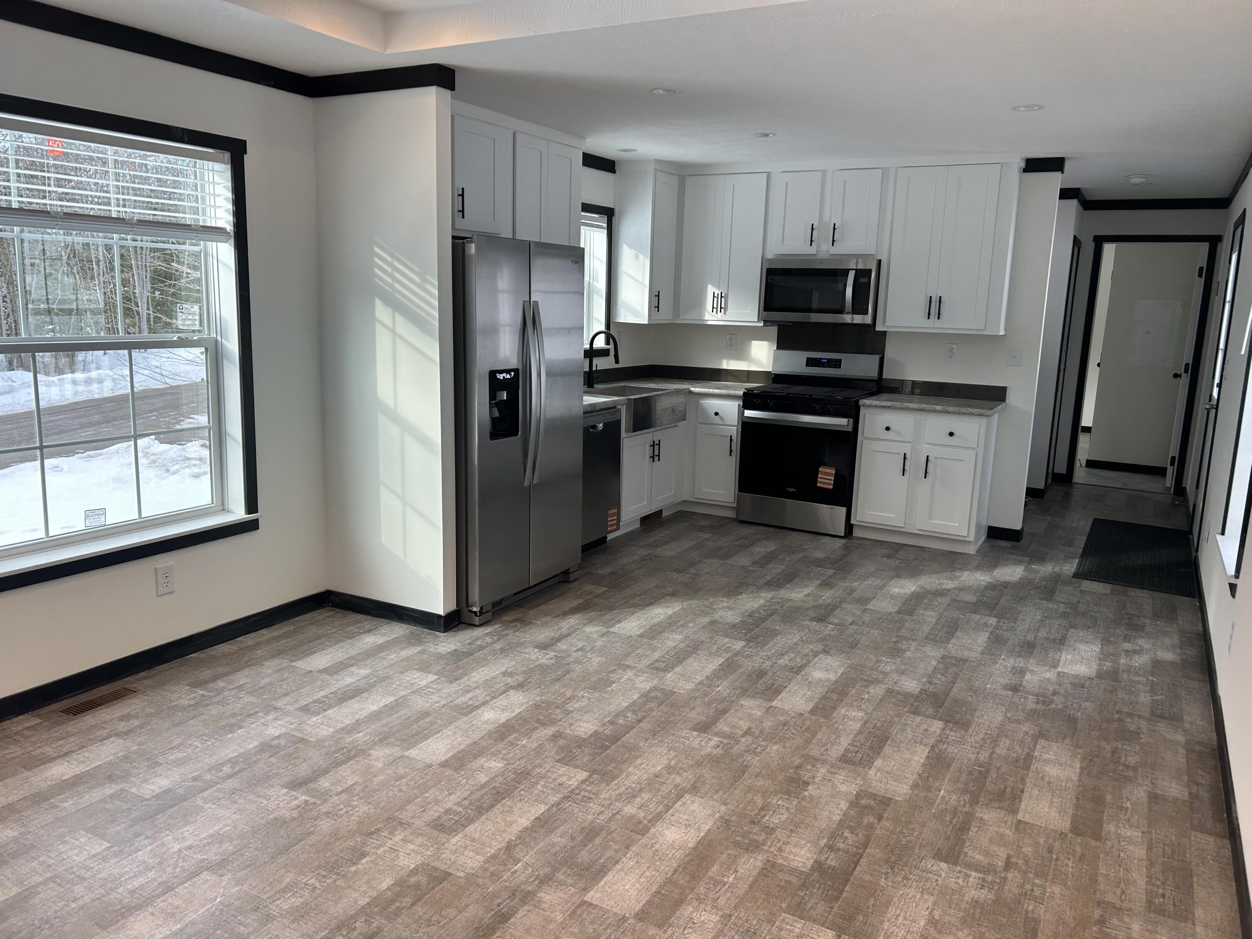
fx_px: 940
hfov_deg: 67.3
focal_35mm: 26
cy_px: 470
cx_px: 626
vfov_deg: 53.1
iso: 50
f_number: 1.5
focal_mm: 5.7
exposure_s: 1/120
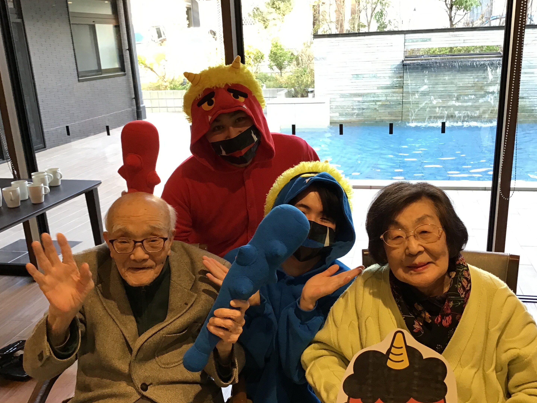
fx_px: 543
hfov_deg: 52.6
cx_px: 277
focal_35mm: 35
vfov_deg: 40.6
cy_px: 223
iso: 40
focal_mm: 3.3
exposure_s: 1/30
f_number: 2.4
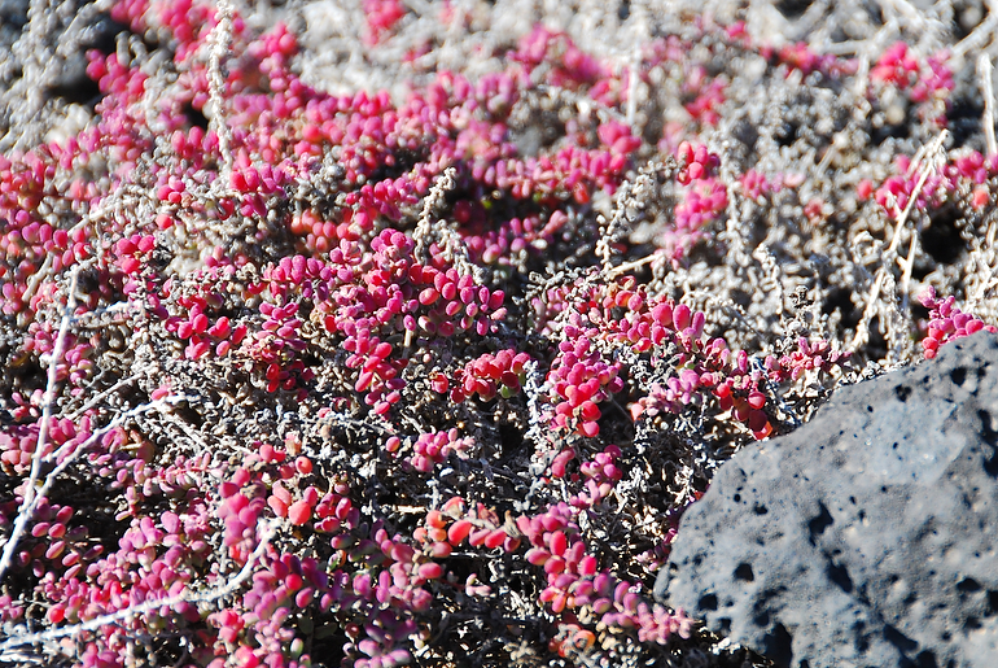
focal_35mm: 399
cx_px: 540
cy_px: 364
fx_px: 11071
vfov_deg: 3.5
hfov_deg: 5.2
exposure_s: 1/500
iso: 400
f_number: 5.6
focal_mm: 200
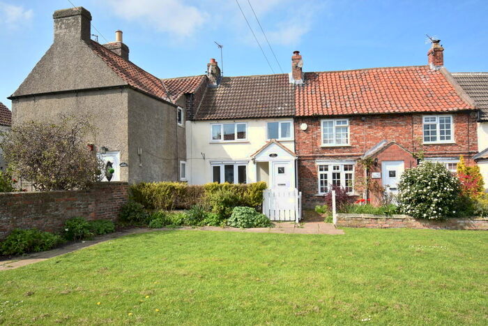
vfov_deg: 56.2
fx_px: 305
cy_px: 163
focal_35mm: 22
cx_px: 244
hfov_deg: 77.3
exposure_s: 1/250
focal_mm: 15
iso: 100
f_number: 5.3
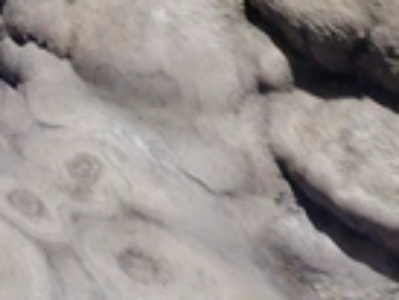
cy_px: -746
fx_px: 1938
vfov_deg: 7.3
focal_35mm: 168
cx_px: -460
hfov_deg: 10.6
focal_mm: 5.4
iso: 1600
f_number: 1.8
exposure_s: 1/8.33
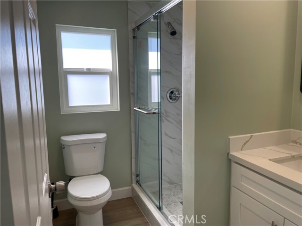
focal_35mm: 26
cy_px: 113
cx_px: 151
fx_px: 227
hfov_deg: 67.3
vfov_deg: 53.1
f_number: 1.6
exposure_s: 1/153
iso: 32
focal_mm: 4.2
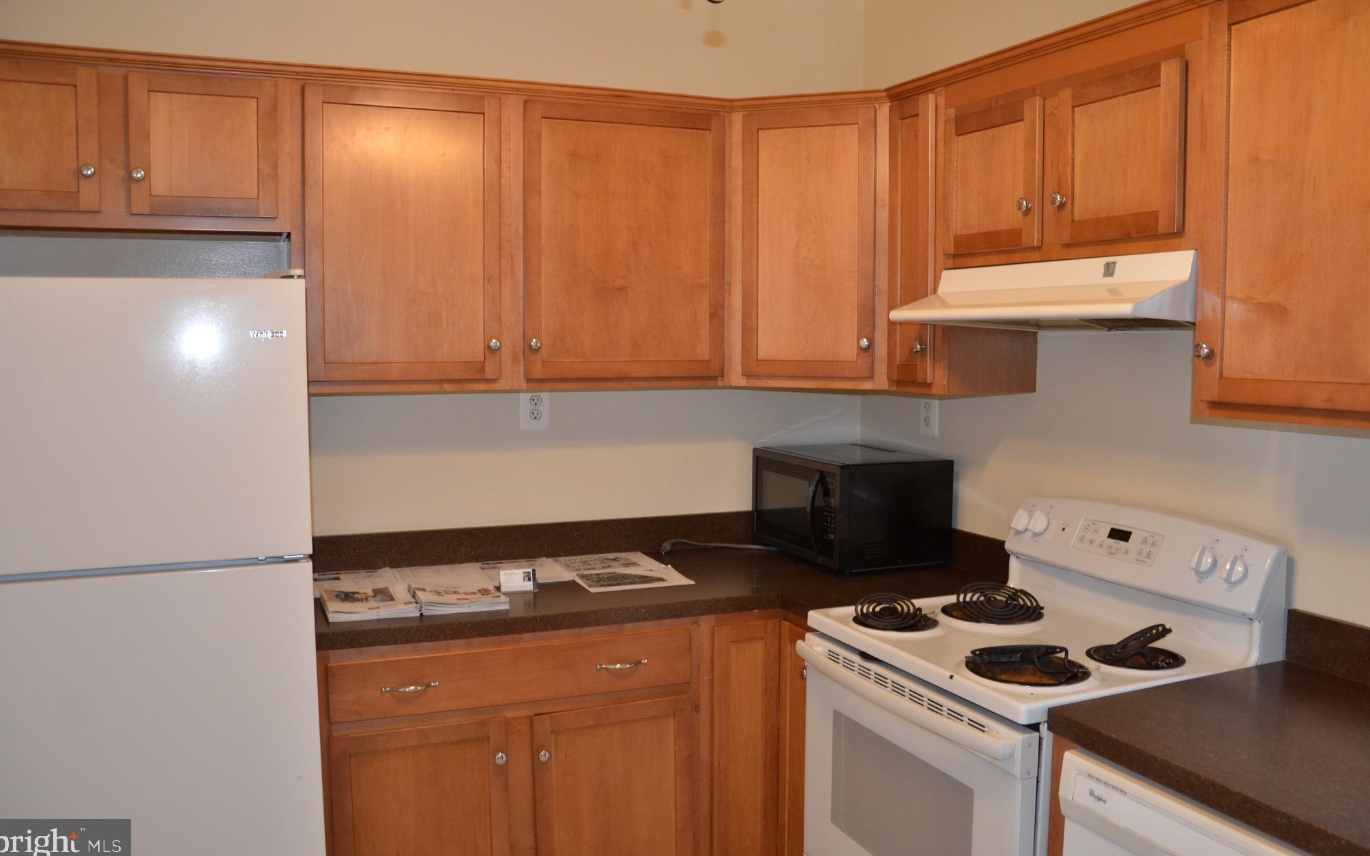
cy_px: 406
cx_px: 680
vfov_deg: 44.5
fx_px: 1045
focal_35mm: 28
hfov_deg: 66.5
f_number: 3.5
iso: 800
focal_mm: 18
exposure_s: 1/60
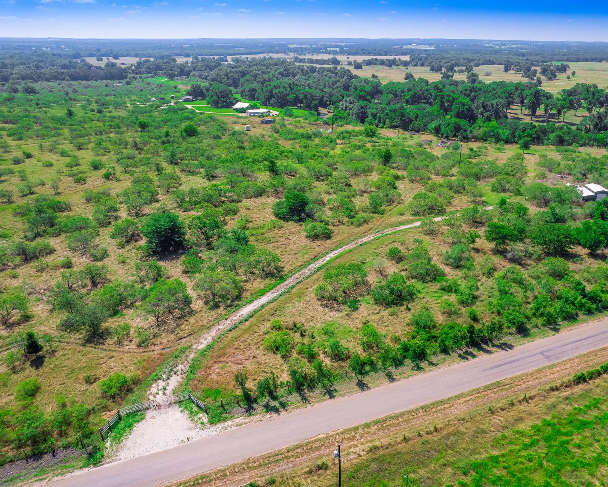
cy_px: 244
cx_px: 341
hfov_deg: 67.9
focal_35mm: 25
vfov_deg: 56.8
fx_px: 450
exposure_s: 1/2500
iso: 140
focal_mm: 8.38
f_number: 2.8
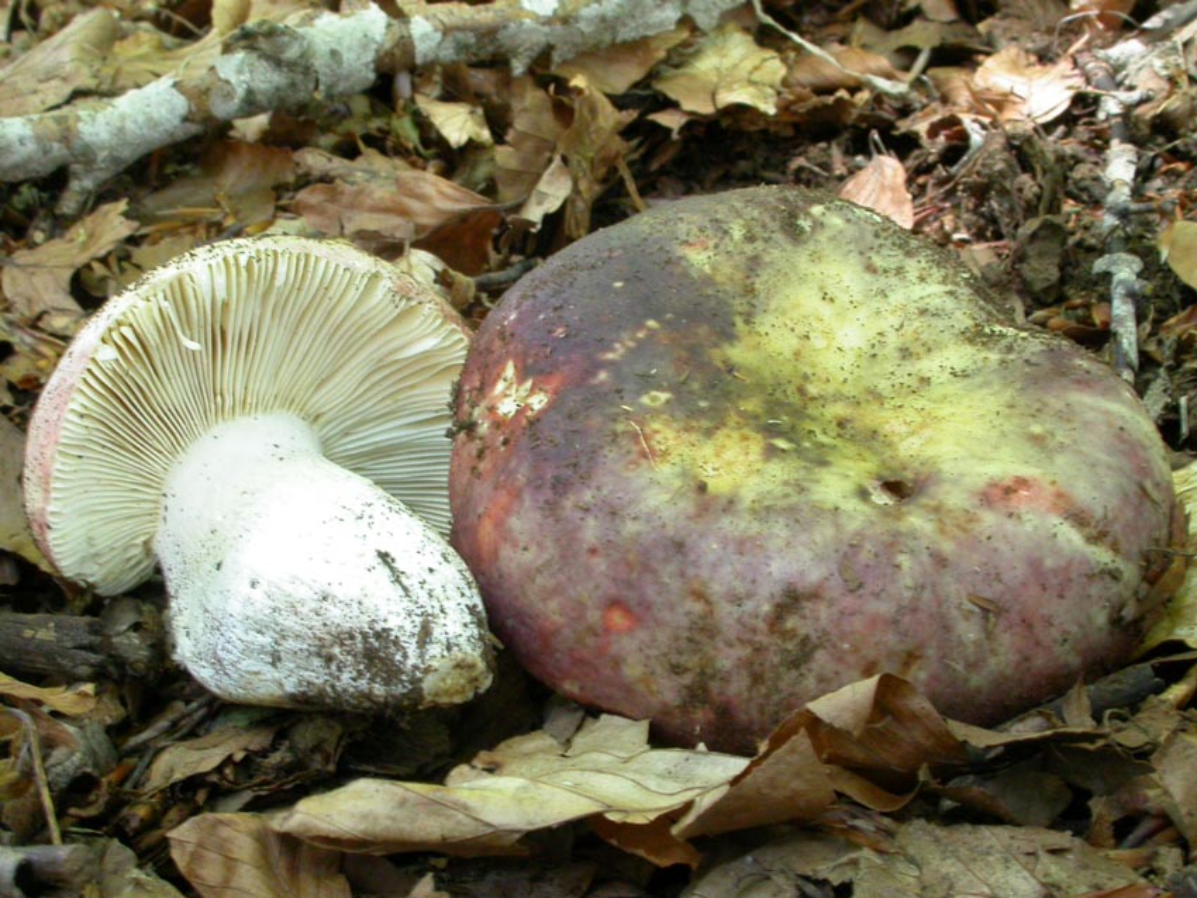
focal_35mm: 54
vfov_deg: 27.0
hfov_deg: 35.5
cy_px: 449
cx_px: 598
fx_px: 1868
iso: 200
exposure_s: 1/4
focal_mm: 11.3
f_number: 8.5
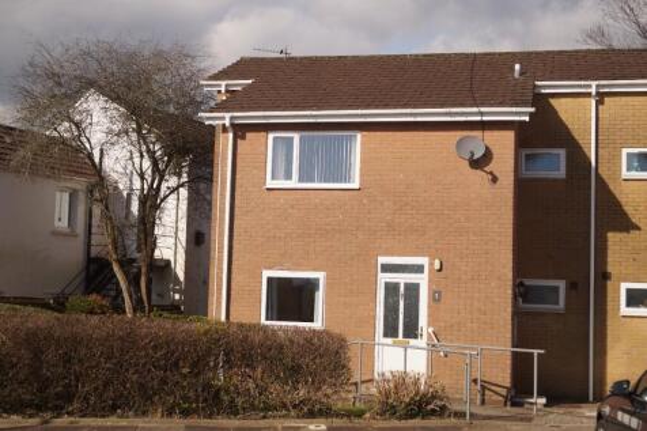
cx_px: 324
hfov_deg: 37.9
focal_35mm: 52
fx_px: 943
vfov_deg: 25.7
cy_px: 216
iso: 100
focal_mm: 35
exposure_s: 1/1000
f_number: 5
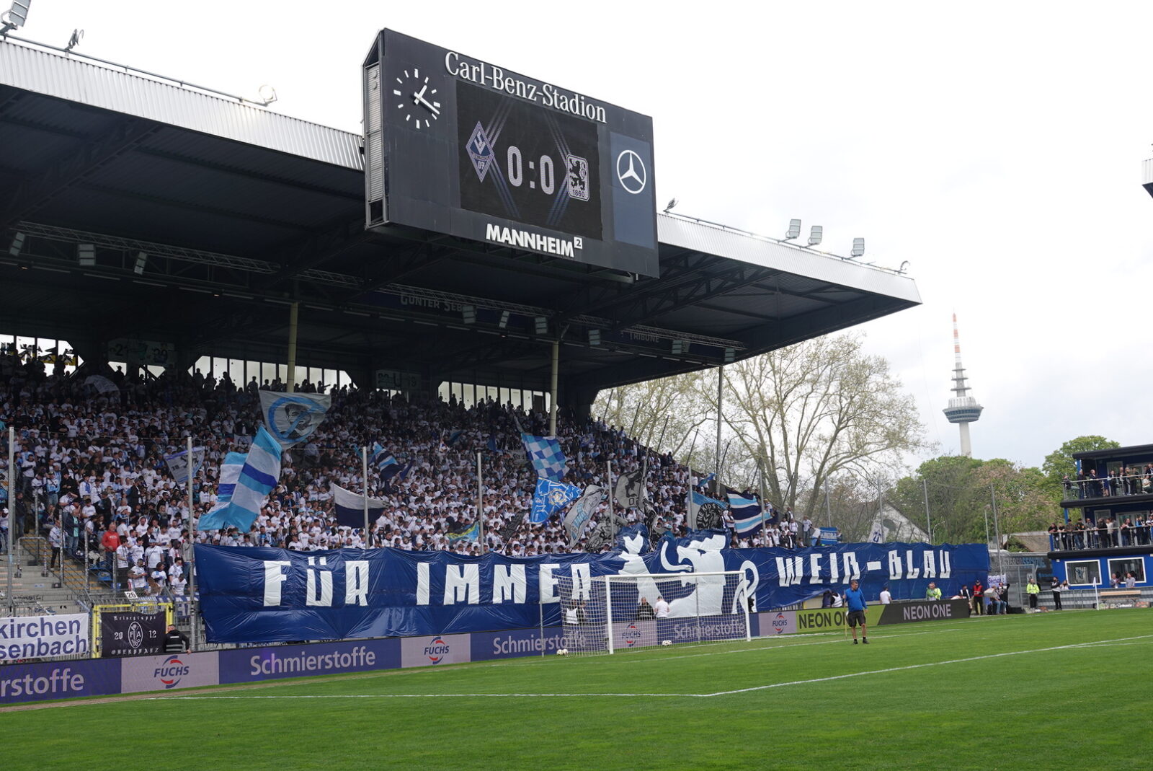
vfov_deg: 31.2
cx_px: 576
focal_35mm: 43
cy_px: 386
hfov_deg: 45.4
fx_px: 1378
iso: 100
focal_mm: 15.73
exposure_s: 1/400
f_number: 4
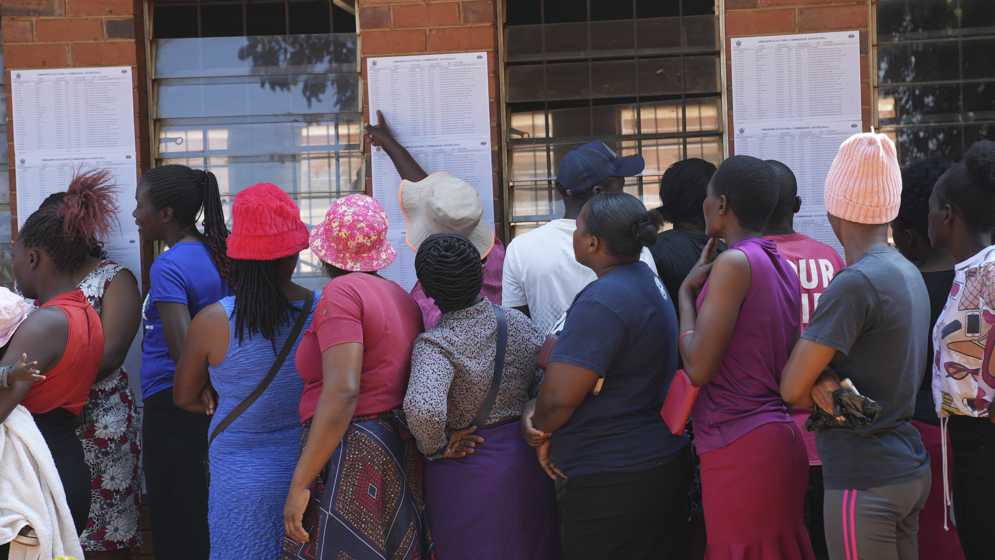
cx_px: 497
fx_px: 1926
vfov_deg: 16.5
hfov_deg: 29.0
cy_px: 235
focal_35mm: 73
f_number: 4.5
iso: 400
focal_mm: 69
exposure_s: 1/250
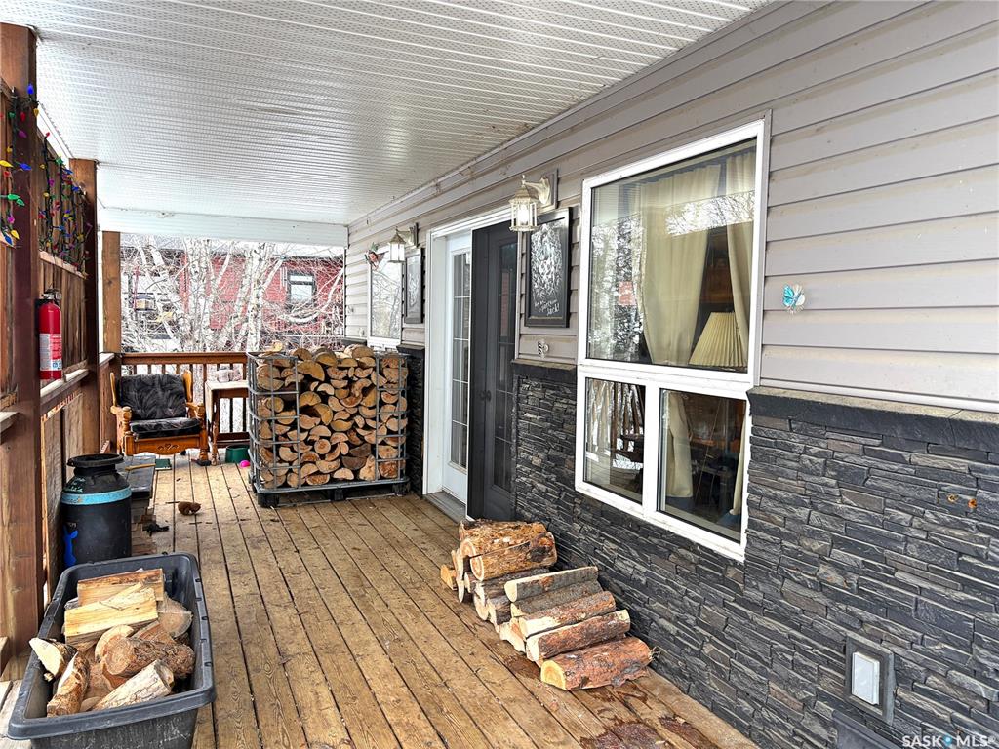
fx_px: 750
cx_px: 500
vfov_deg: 53.1
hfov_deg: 67.3
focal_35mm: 26
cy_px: 374
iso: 50
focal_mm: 5.96
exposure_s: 1/121
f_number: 1.6
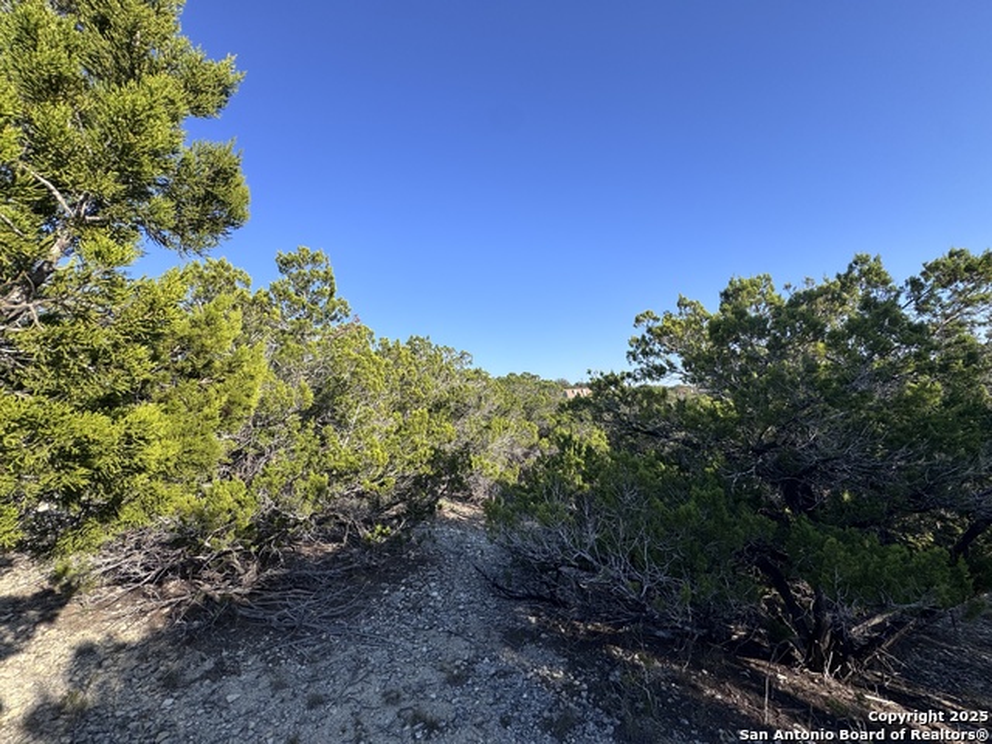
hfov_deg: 102.1
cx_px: 496
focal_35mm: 14
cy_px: 372
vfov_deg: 85.7
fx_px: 401
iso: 50
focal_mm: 2.22
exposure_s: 1/1063
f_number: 2.2
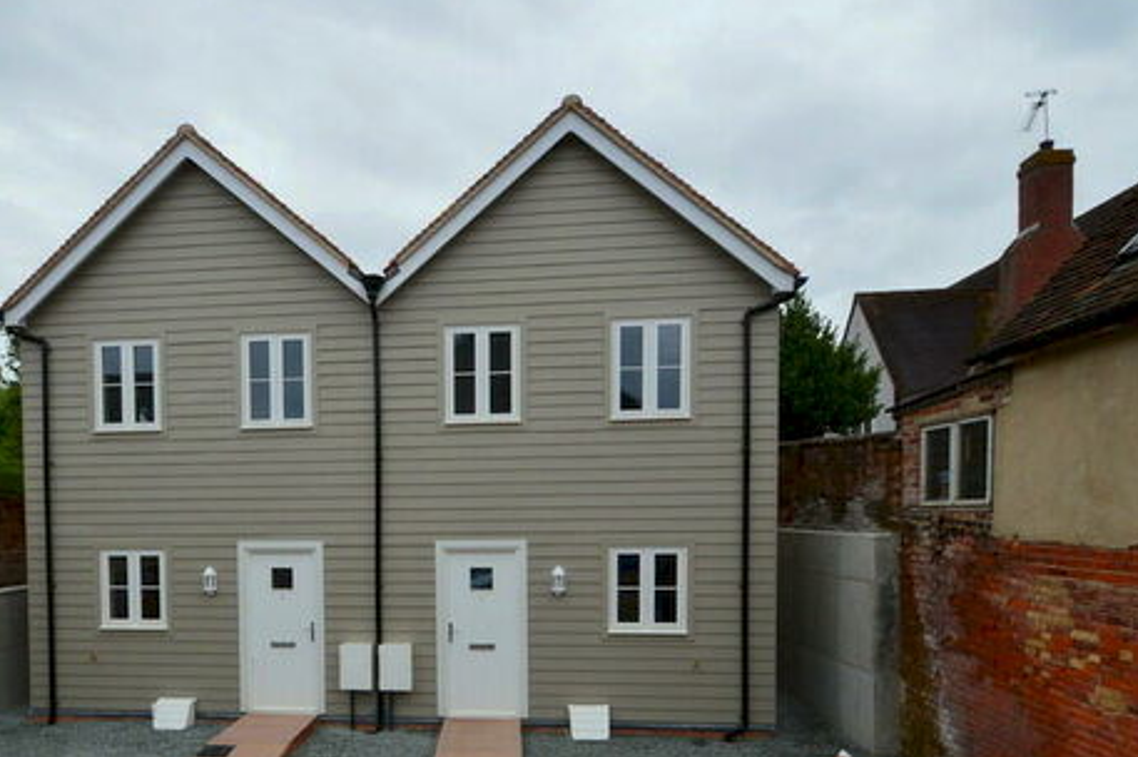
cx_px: 431
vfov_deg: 53.5
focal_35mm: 23
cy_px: 528
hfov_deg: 74.9
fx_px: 727
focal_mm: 10
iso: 400
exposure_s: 1/320
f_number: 10
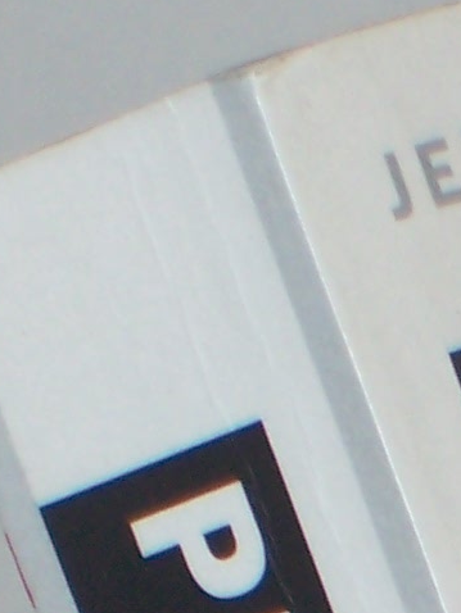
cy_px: 1751
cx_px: 1288
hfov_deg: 2.4
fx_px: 10716
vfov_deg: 3.2
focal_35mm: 604
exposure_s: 1/100
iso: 80
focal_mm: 16.8
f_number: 4.6
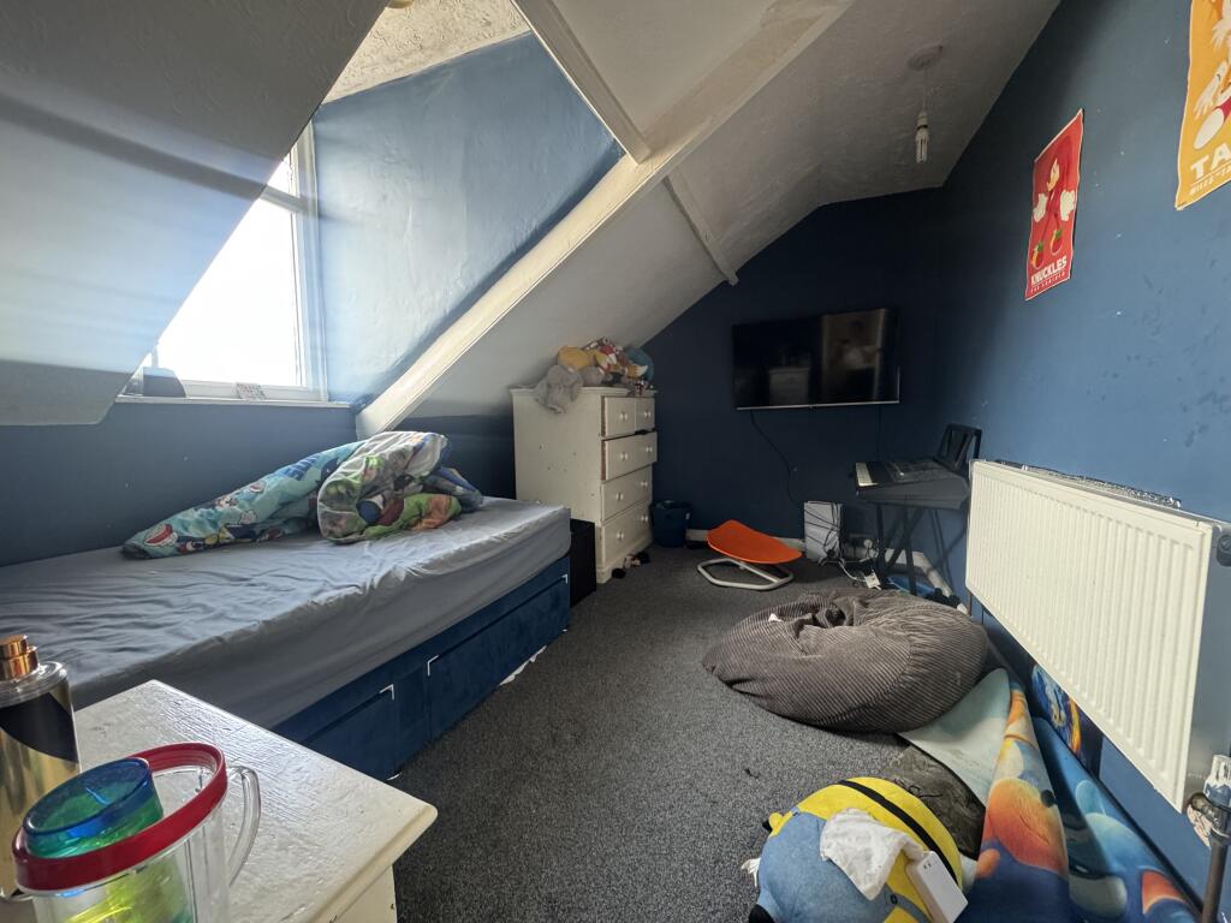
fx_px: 498
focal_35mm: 14
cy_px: 462
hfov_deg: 102.1
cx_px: 616
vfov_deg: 85.7
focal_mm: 2.22
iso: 400
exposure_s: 1/60
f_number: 2.2
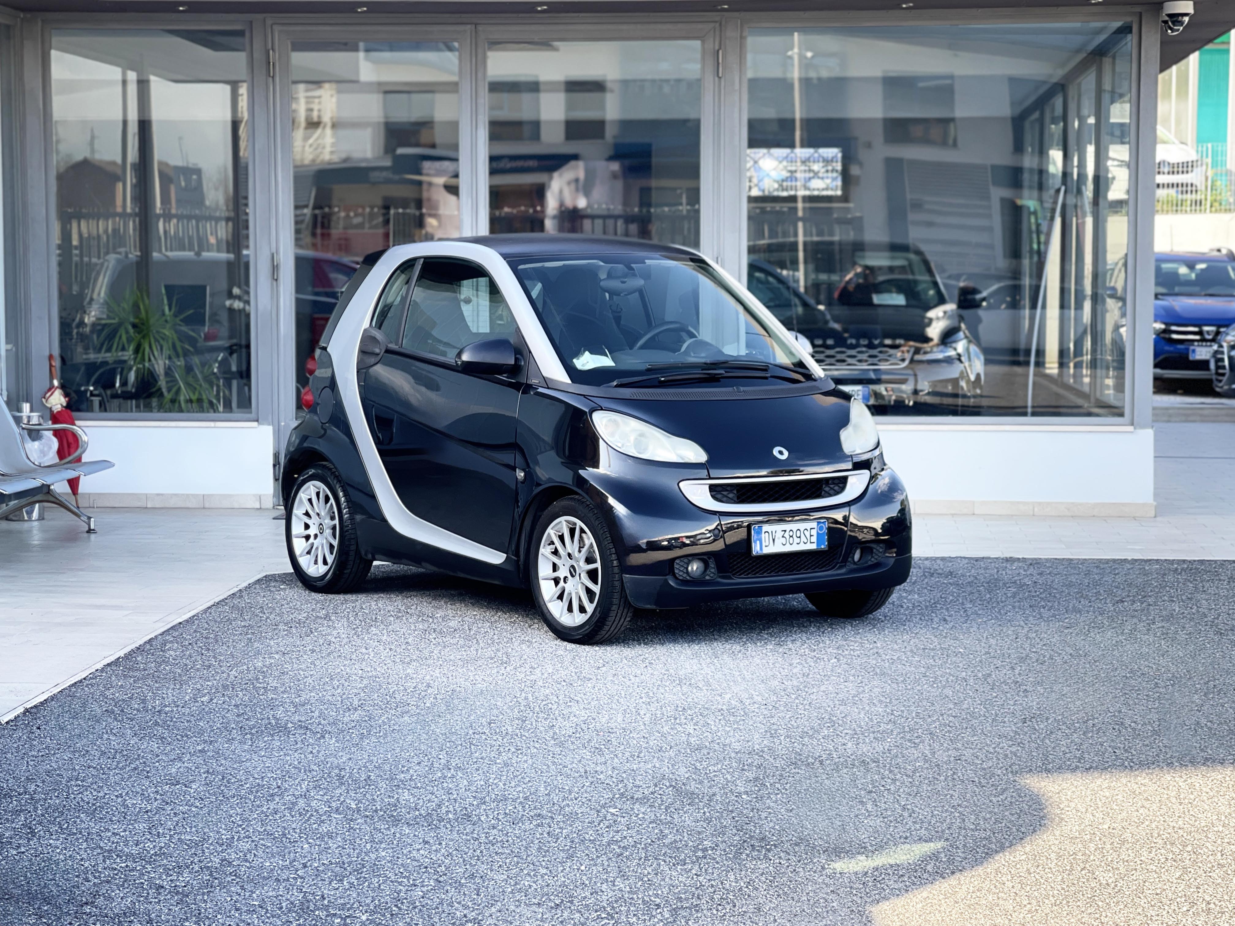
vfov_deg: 22.9
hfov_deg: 30.3
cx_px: 618
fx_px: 2283
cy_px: 463
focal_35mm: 64
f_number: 2.2
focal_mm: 7.5
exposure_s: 1/121
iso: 25
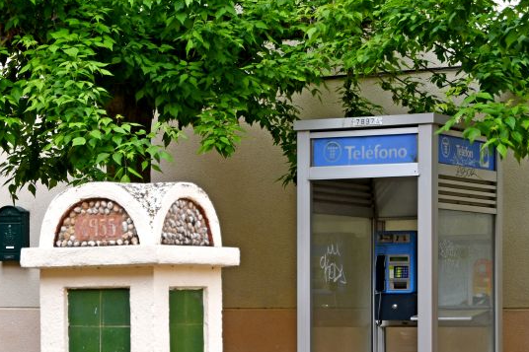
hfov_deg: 16.3
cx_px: 241
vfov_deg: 10.8
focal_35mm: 126
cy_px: 309
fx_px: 1851
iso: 100
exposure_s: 1/160
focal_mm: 44
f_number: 6.3
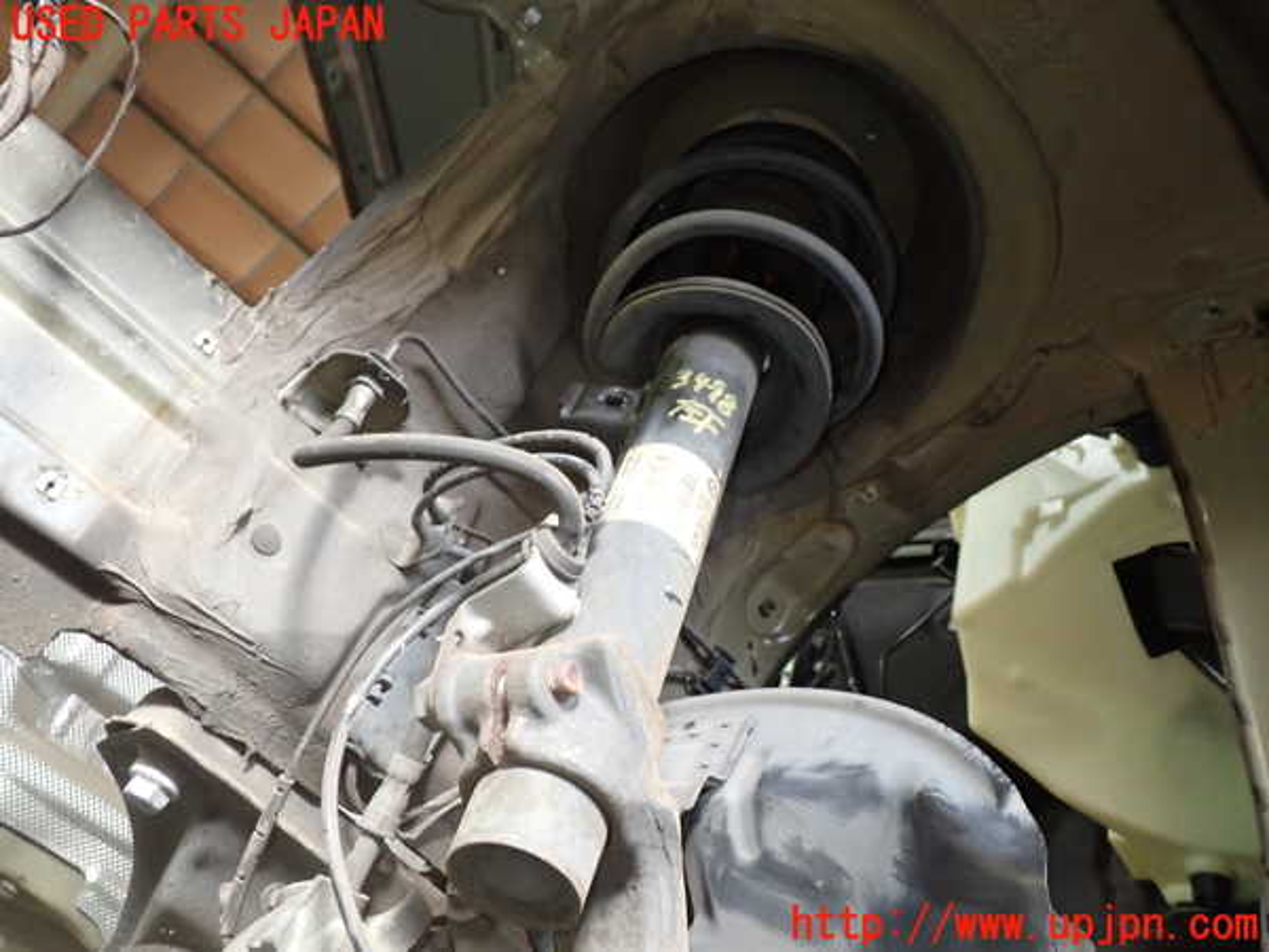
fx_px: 1100
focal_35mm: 30
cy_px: 476
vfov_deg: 46.8
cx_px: 634
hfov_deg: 60.0
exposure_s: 1/30
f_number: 2.3
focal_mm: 5.4
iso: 500
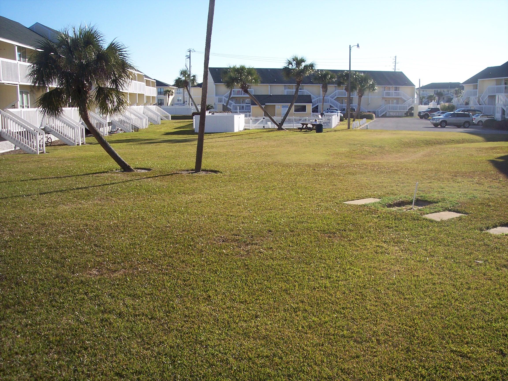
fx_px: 572
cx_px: 254
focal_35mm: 39
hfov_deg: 47.9
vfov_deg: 36.8
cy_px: 190
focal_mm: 8
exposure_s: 1/500
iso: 100
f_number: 3.4
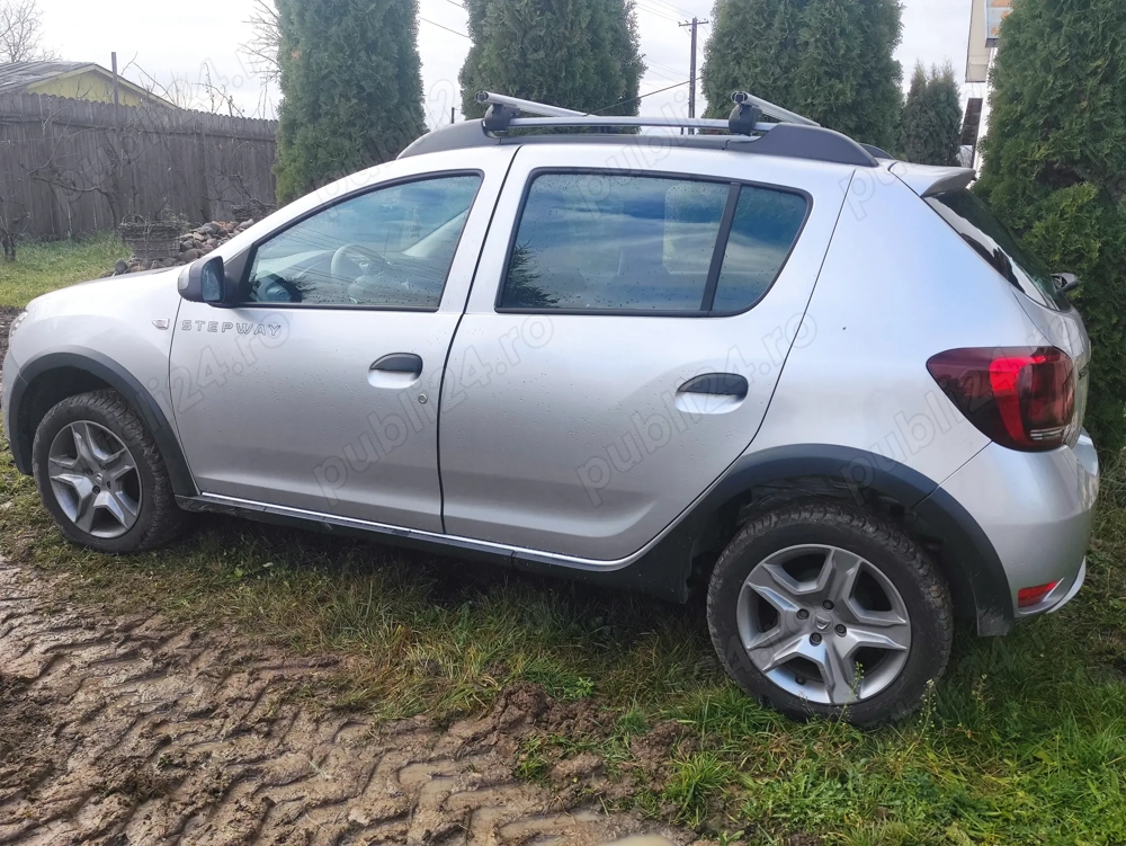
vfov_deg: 54.9
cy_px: 423
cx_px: 563
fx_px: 814
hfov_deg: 69.4
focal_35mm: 25
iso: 100
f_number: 1.89
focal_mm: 5.43
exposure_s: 1/401
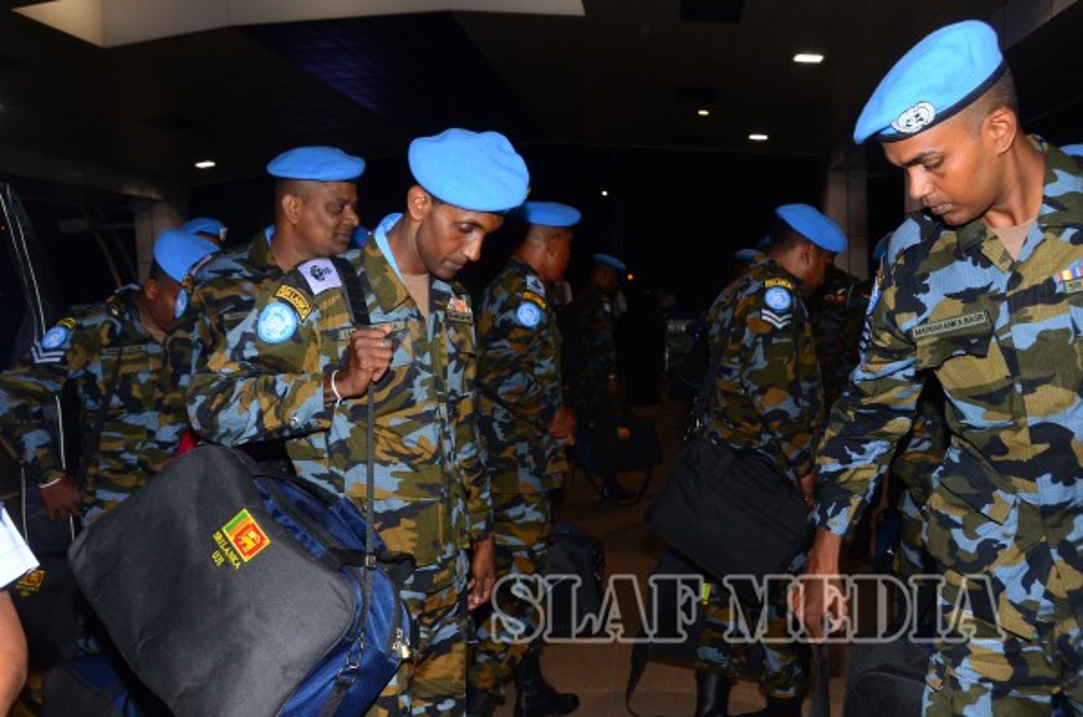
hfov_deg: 53.2
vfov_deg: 36.7
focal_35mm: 36
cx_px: 542
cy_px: 358
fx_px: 1080
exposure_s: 1/100
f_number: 6.3
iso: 800
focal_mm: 24
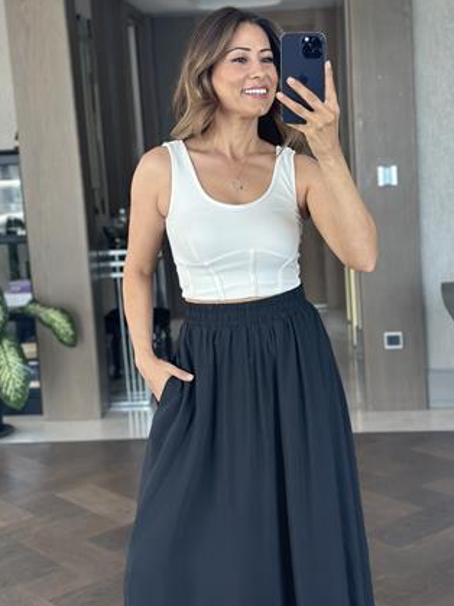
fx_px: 1015
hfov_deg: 25.2
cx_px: 246
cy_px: 291
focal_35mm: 58
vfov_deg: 33.2
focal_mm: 6.86
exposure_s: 1/101
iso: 125
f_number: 1.78
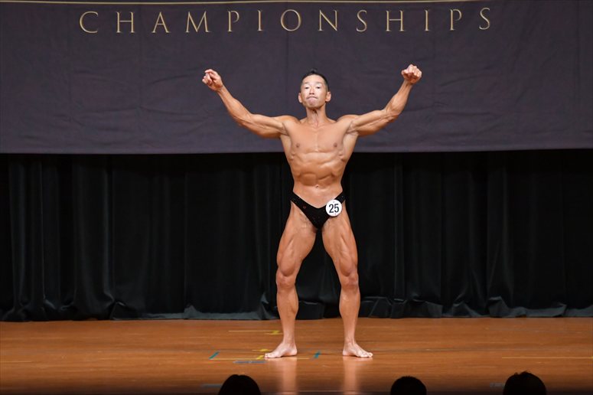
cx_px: 296
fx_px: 3951
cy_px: 198
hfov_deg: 8.6
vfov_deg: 5.7
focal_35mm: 240
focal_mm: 160
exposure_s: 1/400
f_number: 5.6
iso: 5000
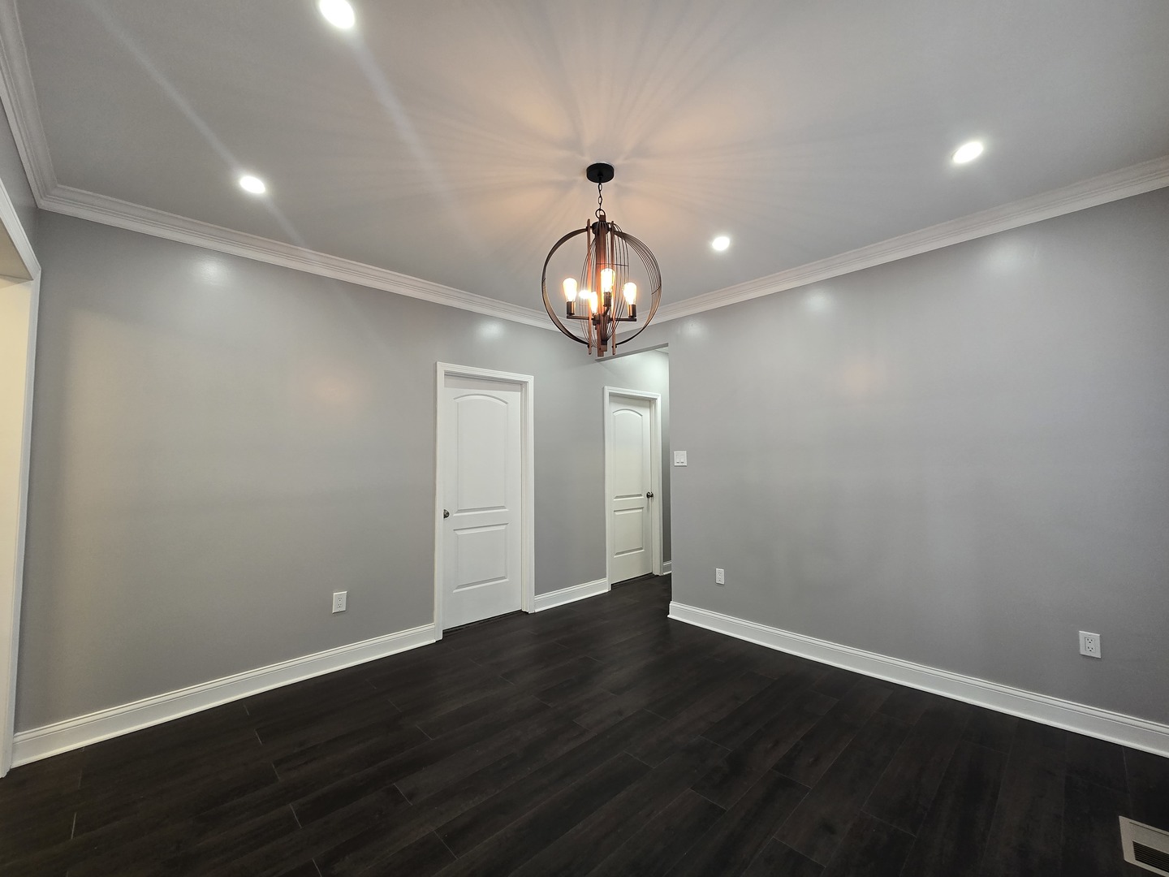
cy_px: 438
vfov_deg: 89.9
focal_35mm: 13
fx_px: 439
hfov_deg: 106.2
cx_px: 584
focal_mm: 2.2
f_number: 2.2
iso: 160
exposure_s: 1/60
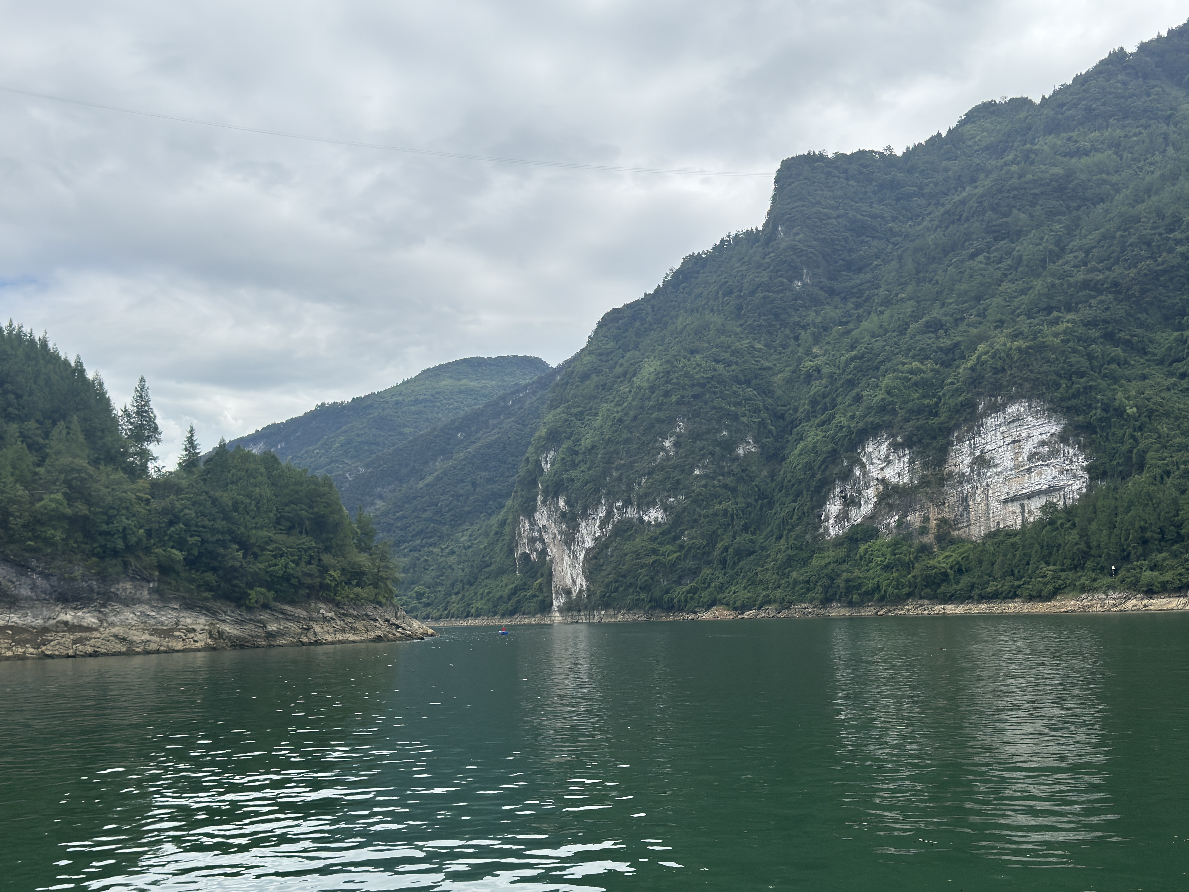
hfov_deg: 47.9
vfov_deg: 36.8
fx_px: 1340
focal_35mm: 39
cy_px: 476
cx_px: 606
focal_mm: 6.76
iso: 100
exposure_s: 1/6849
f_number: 1.78
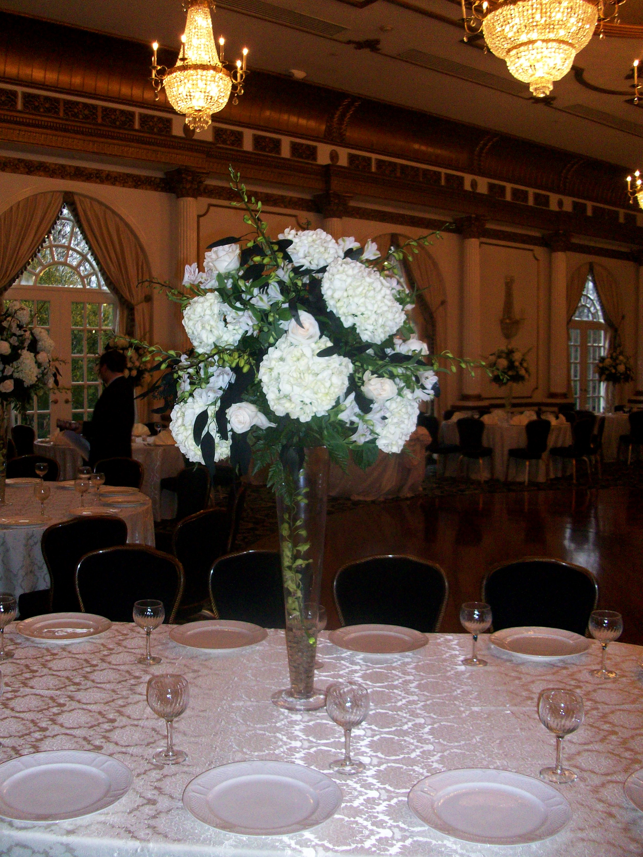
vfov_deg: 54.0
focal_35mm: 34
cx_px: 322
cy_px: 428
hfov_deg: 41.8
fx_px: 842
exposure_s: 1/60
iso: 160
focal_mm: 5.7
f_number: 2.8
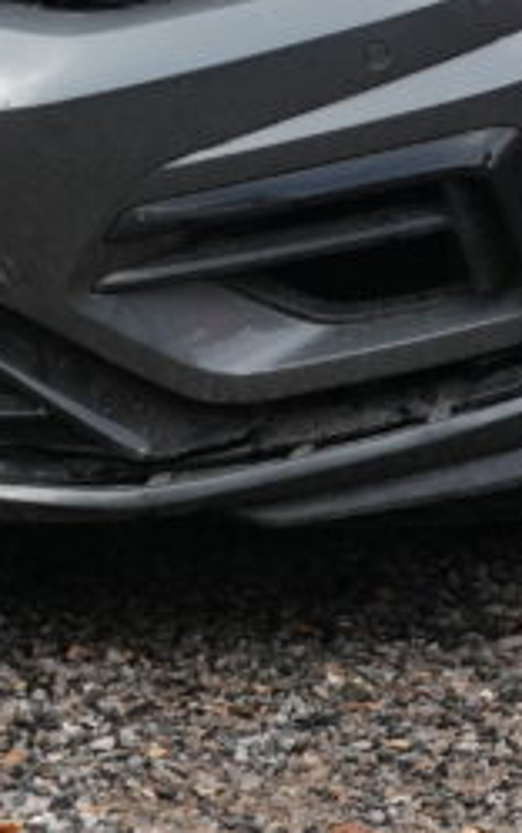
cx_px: -44
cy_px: -227
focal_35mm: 218
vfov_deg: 9.5
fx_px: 4954
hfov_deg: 6.0
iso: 400
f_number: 4
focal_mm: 52
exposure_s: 1/160
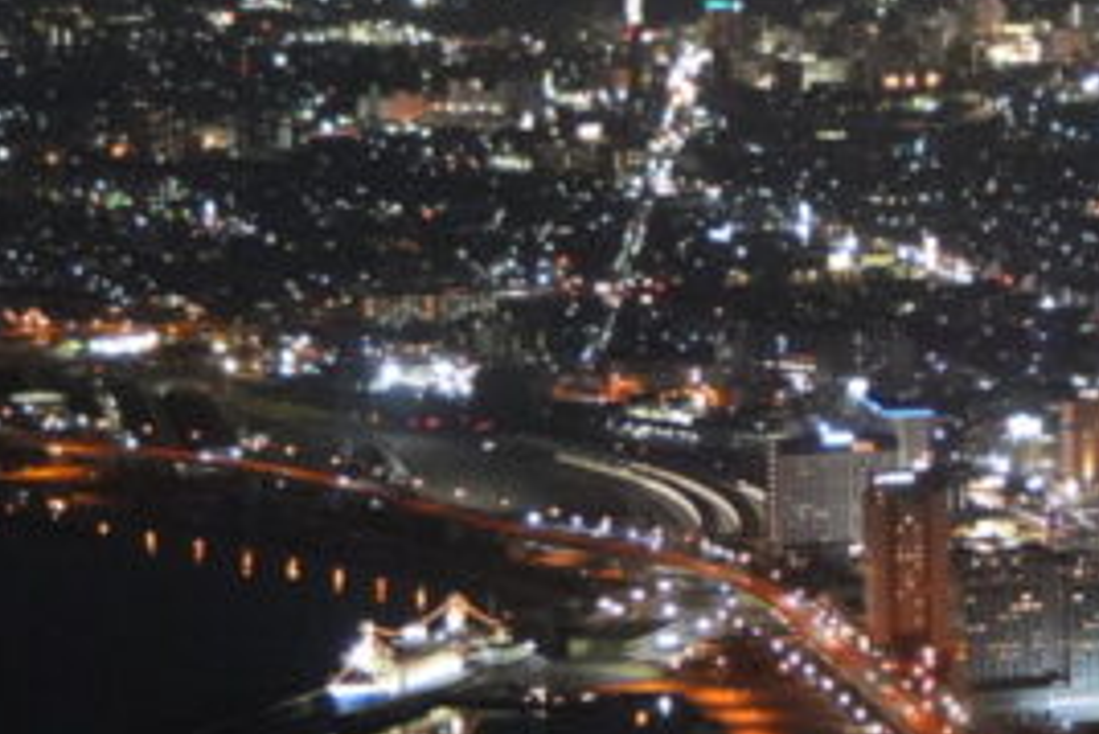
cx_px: 882
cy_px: 398
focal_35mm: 201
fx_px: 6136
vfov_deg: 6.8
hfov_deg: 10.2
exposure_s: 1/100
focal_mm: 35
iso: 5000
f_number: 1.8
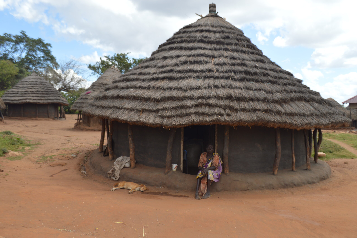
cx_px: 178
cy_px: 119
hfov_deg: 57.3
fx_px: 327
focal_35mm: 33
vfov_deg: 39.9
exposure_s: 1/200
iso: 100
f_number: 7.1
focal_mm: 22
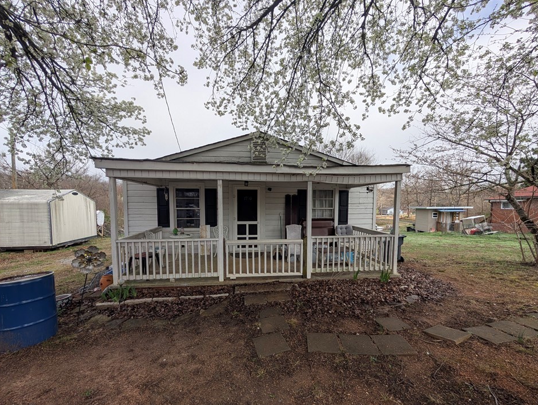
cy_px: 215
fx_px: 202
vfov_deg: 89.9
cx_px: 274
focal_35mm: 13
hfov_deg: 106.1
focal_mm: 2.02
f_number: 1.7
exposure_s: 1/1721
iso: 52
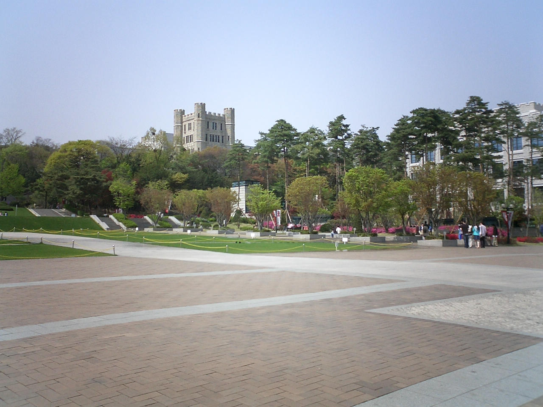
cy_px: 204
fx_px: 580
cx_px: 272
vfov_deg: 38.7
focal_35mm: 37
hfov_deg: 50.1
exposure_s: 1/1000
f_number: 3.5
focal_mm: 5.6
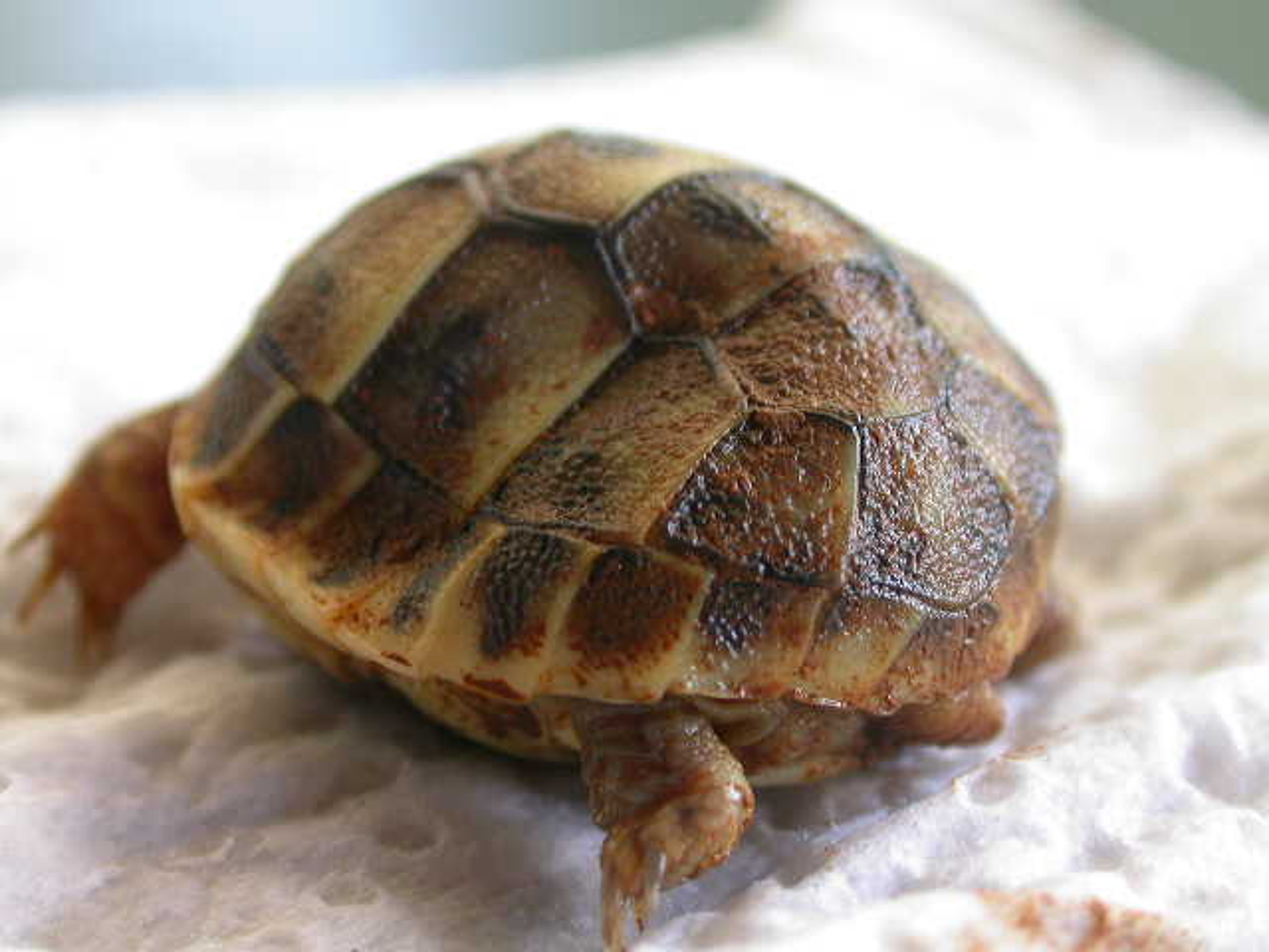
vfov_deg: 18.9
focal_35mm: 78
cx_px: 634
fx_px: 2859
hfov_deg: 25.0
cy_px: 476
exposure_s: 1/54.7
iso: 100
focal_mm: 16.2
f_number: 3.5
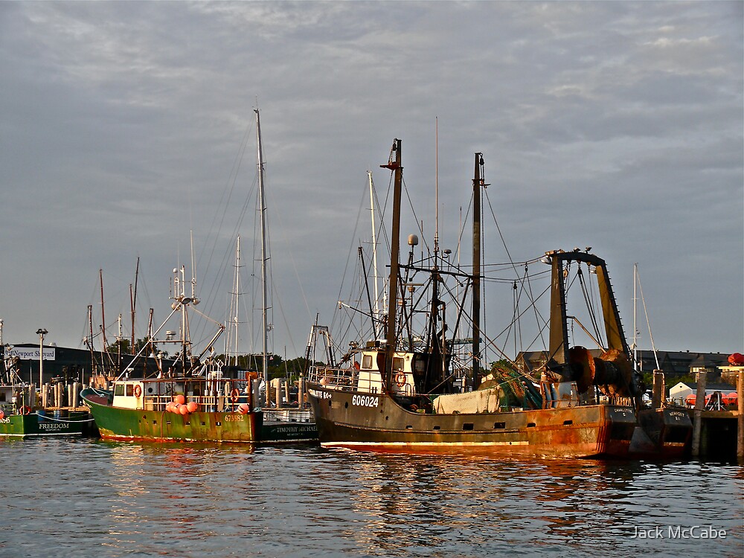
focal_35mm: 74
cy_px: 279
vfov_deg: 19.9
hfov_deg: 26.3
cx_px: 372
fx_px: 1590
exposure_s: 1/100
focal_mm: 15.7
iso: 100
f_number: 4
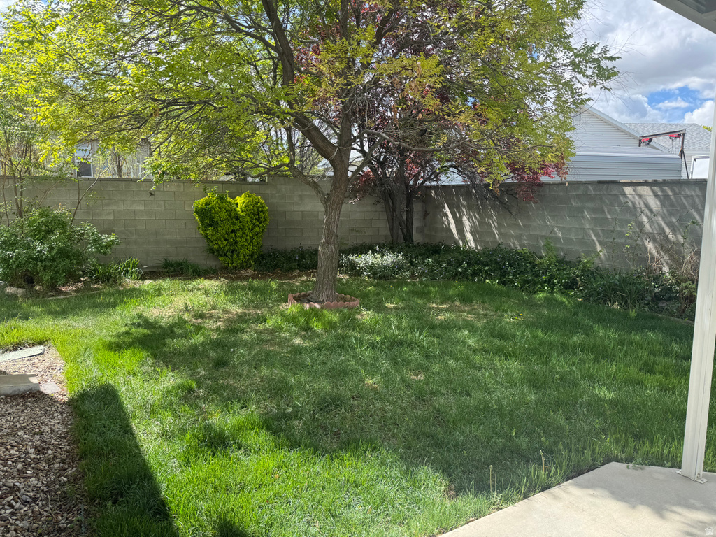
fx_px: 496
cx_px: 358
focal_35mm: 24
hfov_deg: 71.6
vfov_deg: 56.8
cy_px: 268
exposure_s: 1/995
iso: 80
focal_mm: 6.76
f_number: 1.78
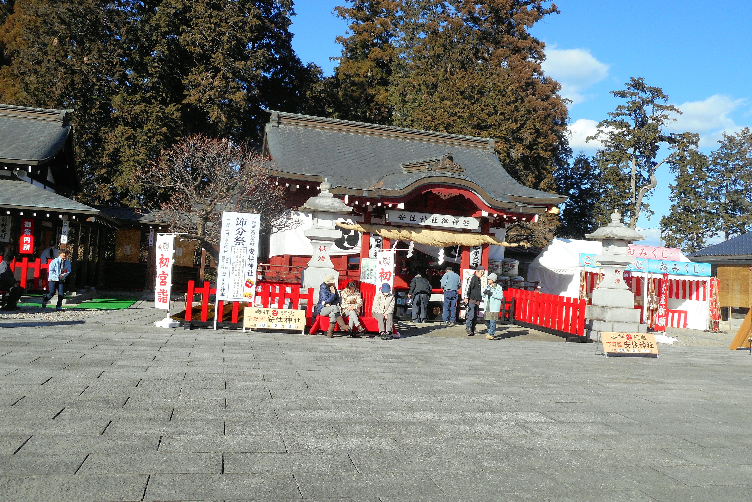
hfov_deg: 60.3
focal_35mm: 31
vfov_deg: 42.3
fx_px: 648
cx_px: 382
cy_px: 229
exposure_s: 1/500
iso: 80
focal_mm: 5.2
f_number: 4
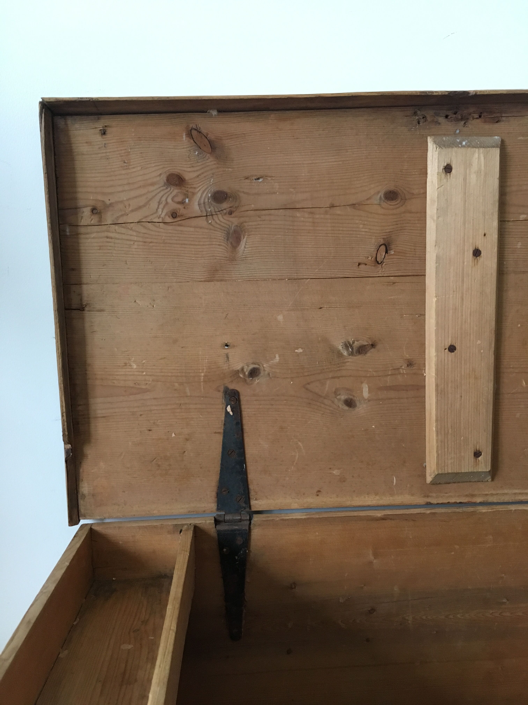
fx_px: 590
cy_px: 352
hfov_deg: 48.2
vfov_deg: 61.7
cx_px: 264
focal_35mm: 29
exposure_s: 1/20
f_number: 2.2
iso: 200
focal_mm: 4.15
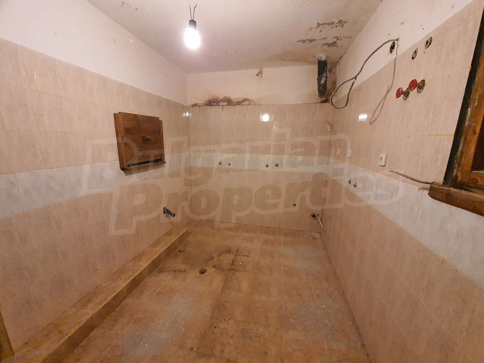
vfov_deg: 89.9
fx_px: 182
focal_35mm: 13
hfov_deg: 106.2
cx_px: 242
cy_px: 182
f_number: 2.2
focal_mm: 1.8
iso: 500
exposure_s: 1/33
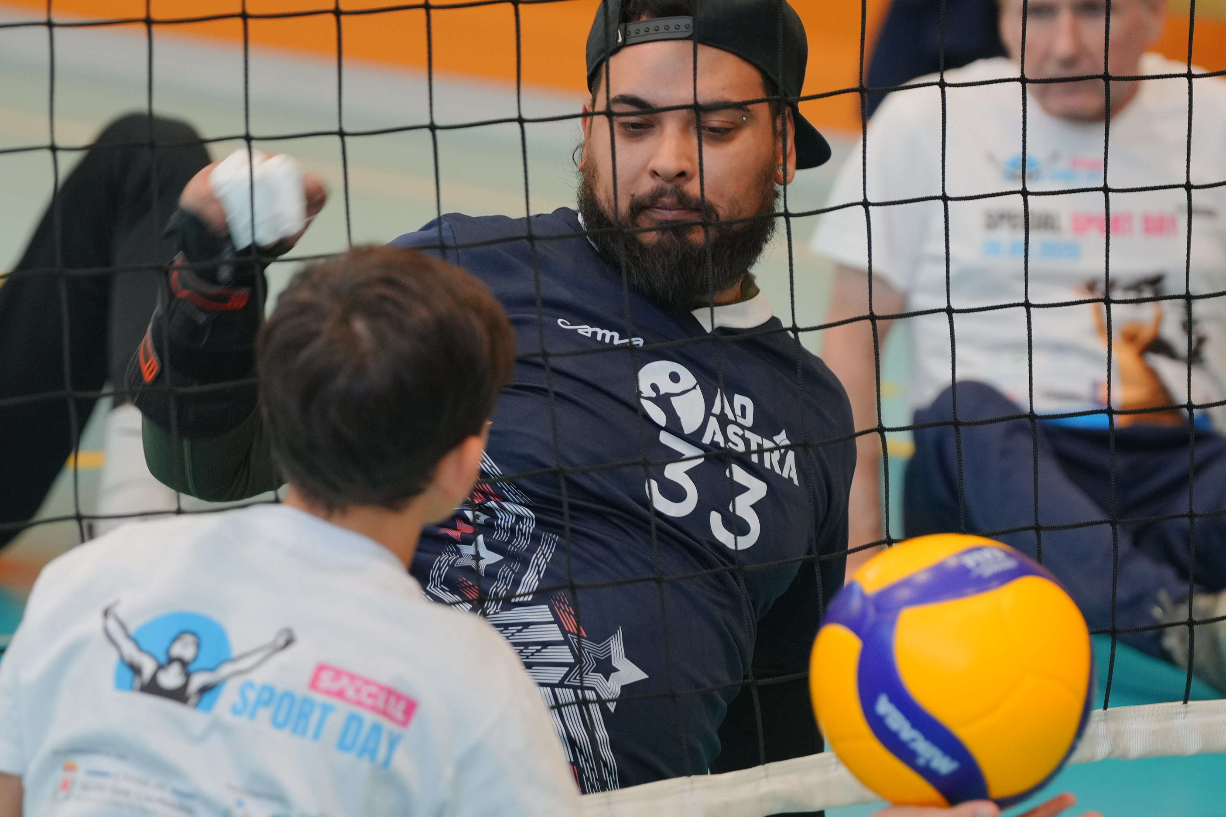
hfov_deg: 8.2
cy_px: 409
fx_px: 8581
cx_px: 518
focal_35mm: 252
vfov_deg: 5.5
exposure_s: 1/320
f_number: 3.2
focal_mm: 149
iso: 800
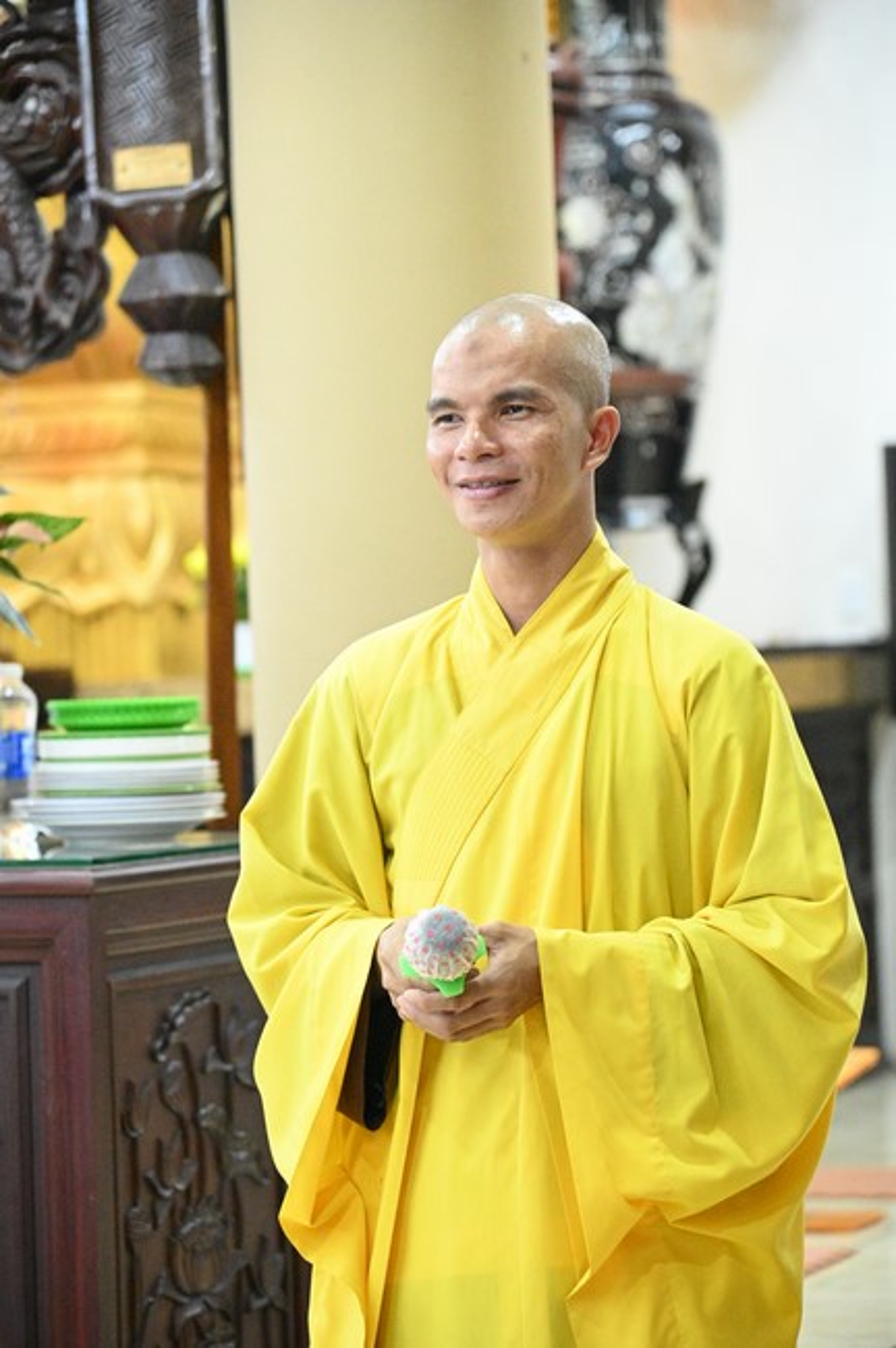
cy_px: 674
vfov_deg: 17.1
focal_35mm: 120
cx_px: 448
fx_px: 4489
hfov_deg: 11.4
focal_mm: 120
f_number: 4.5
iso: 20000
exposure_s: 1/125
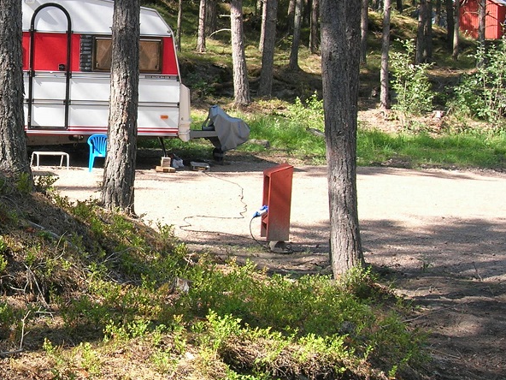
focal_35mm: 77
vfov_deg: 19.1
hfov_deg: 24.3
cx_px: 11
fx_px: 1126
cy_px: 165
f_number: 4.8
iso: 64
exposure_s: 1/115
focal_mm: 7.8
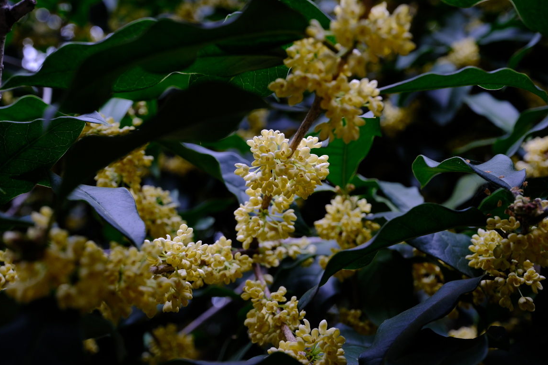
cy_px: 177
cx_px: 272
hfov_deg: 41.9
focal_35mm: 47
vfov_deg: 28.6
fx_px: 715
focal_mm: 30
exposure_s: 1/45
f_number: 5.6
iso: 320
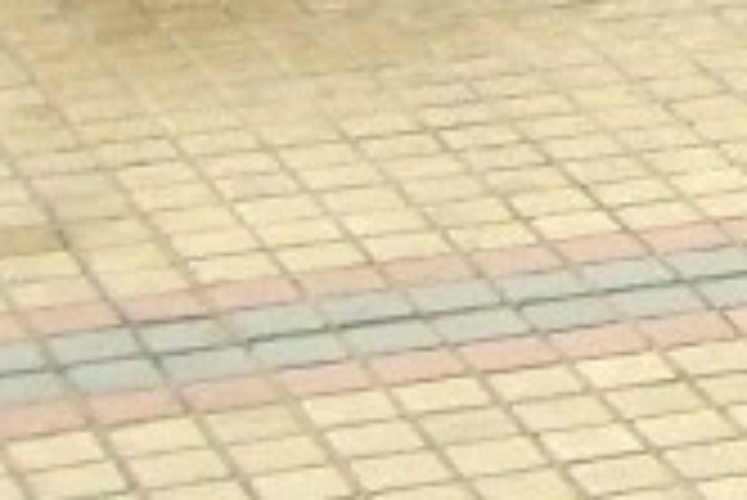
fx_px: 5067
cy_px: -901
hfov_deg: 7.8
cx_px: 1863
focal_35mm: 244
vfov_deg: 5.4
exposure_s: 1/320
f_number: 4.3
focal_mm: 6.2
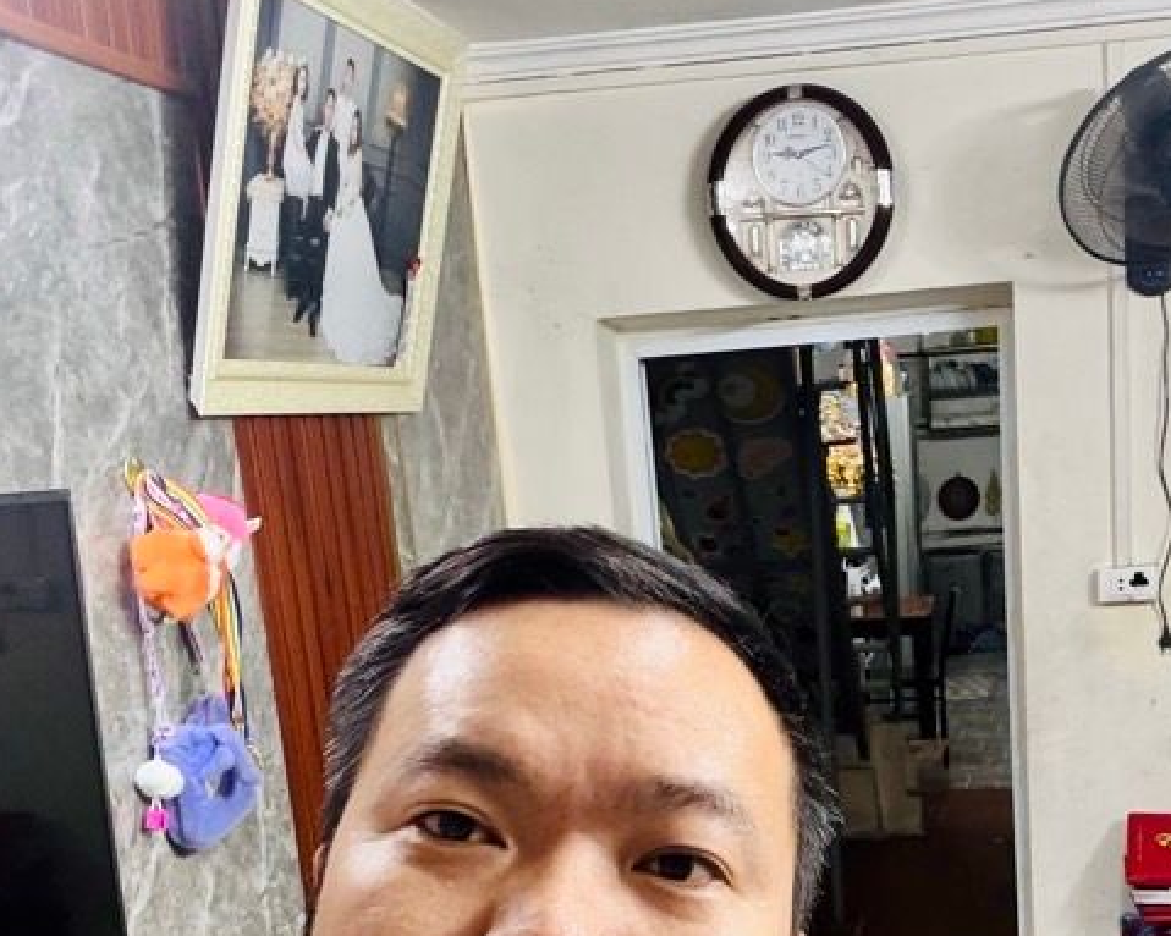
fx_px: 1663
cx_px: 792
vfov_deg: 30.1
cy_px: 848
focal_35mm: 48
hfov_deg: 38.3
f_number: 1.9
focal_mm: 2.69
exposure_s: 1/50
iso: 160
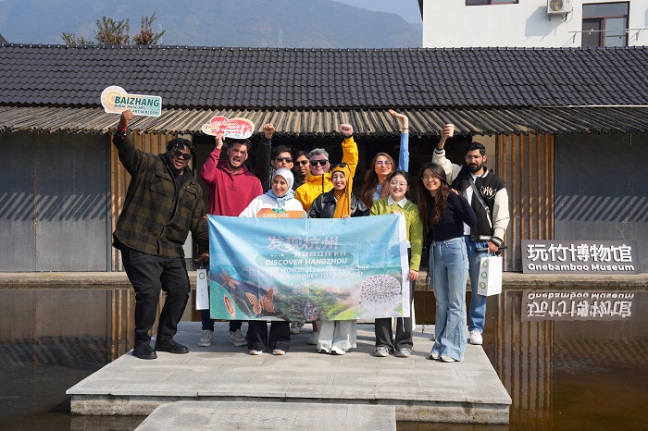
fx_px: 846
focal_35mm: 47
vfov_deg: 28.6
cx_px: 324
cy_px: 216
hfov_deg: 41.9
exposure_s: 1/320
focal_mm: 47
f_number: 7.1
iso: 100
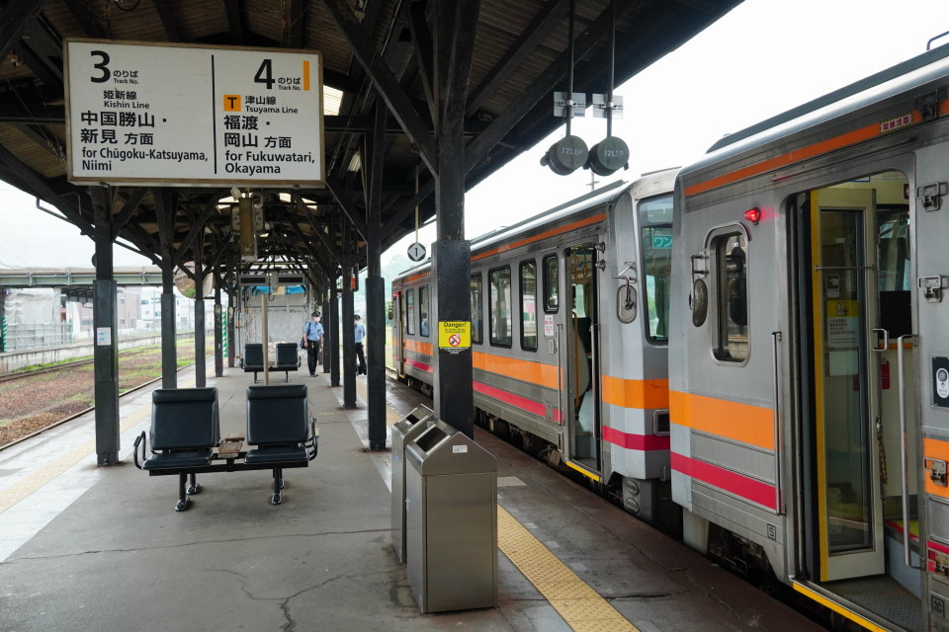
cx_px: 474
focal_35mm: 30
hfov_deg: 61.9
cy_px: 316
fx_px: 791
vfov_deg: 43.6
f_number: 4
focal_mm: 20
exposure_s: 1/800
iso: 800
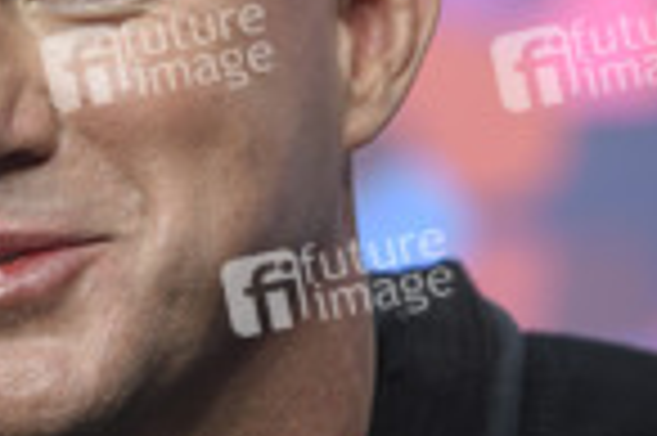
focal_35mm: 510
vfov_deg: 2.7
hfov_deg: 4.0
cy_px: 171
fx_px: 9297
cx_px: -232
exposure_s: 1/250
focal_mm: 165
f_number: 4
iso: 1000
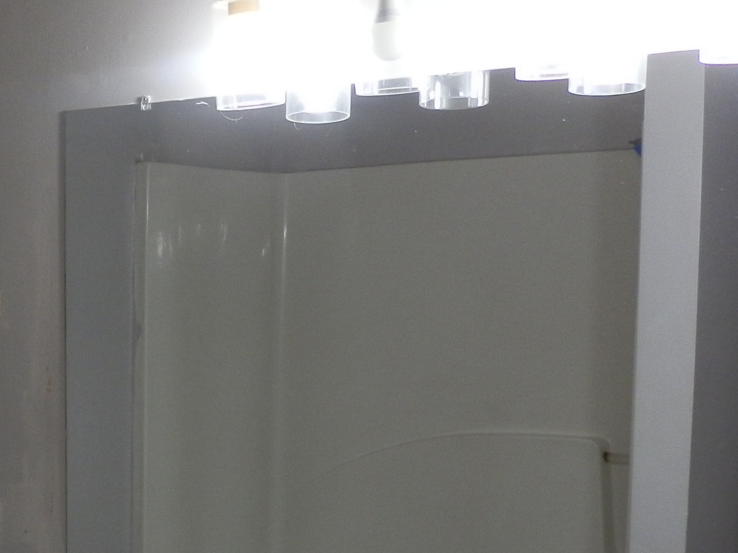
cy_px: 463
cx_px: 48
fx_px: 1450
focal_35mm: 68
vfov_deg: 21.3
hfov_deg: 27.3
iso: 100
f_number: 3.1
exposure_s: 1/30
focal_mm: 5
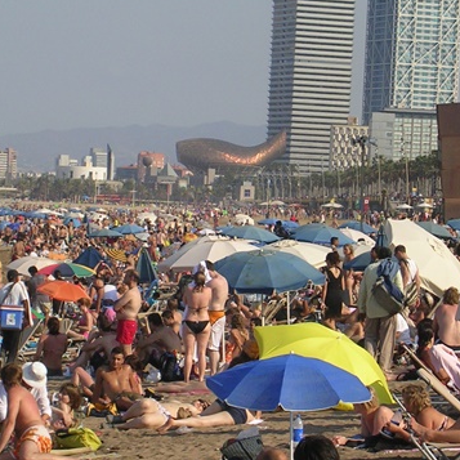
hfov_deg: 8.5
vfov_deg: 8.5
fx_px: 3082
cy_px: 192
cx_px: 233
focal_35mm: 205
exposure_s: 1/473
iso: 50
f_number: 4.9
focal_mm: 17.4
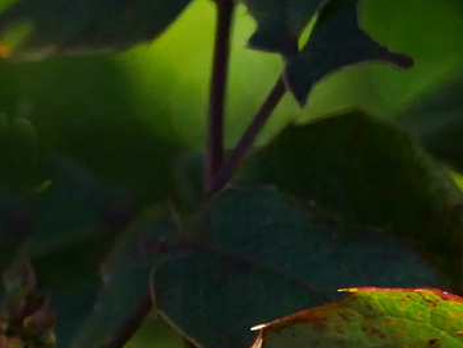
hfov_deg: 1.7
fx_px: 15419
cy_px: -134
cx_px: 907
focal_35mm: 1152
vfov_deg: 1.3
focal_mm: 140
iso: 800
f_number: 8
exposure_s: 1/1300
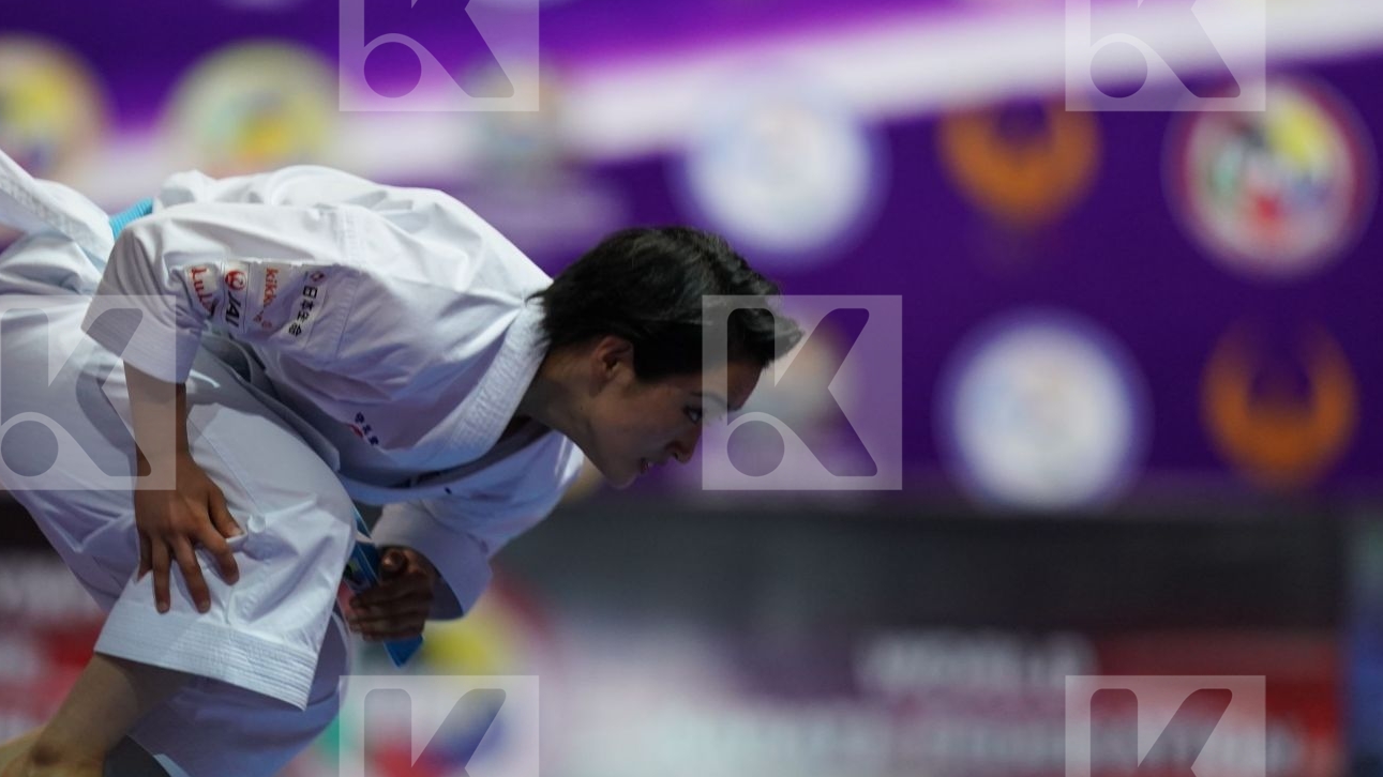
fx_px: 21415
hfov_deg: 3.7
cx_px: 439
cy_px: 393
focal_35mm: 584
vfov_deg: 2.1
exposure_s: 1/500
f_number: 2.8
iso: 2000
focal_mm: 400
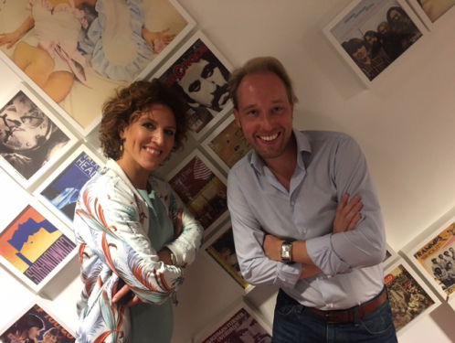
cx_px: 228
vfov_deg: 48.3
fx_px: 382
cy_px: 172
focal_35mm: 29
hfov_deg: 61.6
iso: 200
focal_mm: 4.15
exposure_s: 1/33
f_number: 2.2
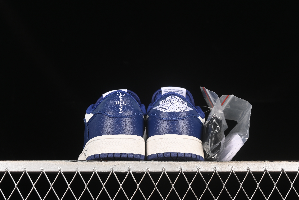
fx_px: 623
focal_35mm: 75
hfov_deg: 27.0
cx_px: 150
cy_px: 100
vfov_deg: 18.2
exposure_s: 1/80
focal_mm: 50
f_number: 7.1
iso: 160
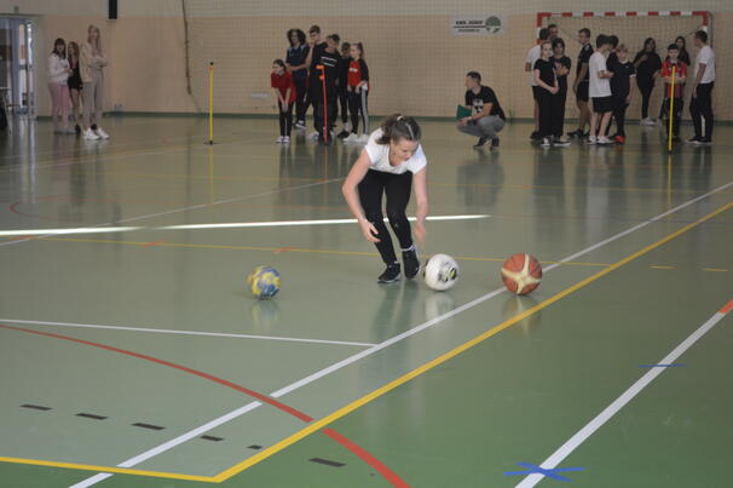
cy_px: 244
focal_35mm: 82
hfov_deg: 24.6
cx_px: 366
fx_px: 1678
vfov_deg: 16.5
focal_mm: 55
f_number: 5.6
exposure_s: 1/60
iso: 800
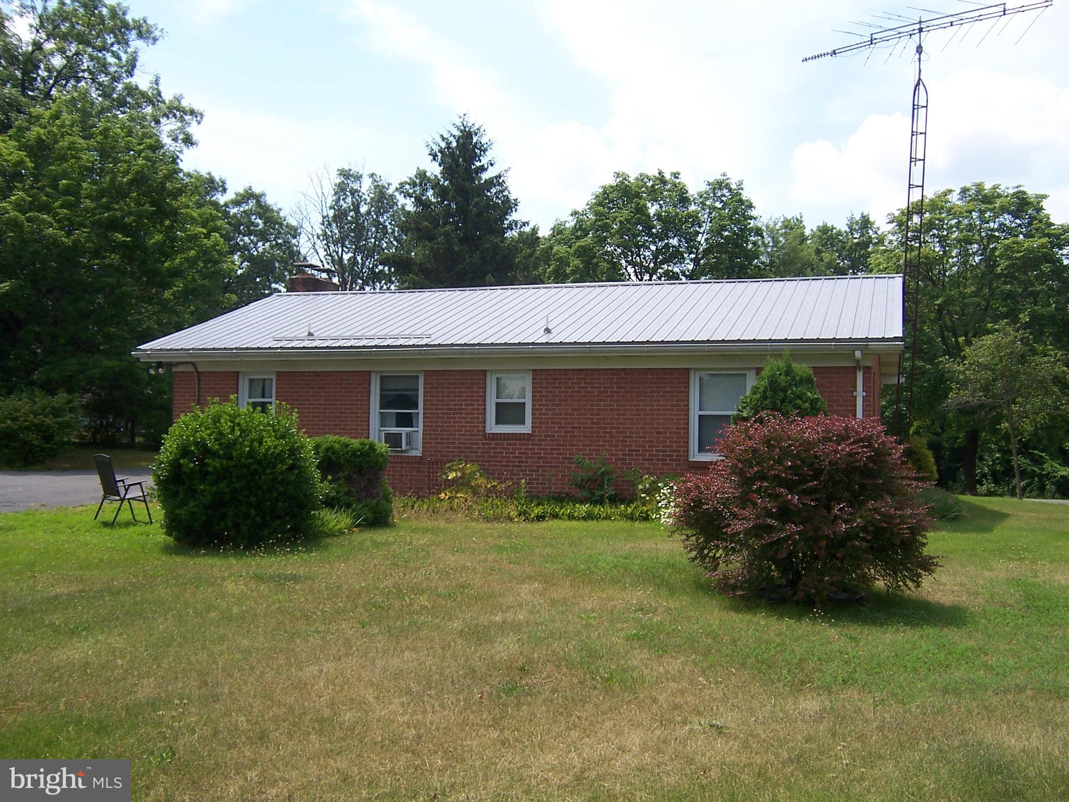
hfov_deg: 55.4
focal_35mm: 33
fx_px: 1019
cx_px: 534
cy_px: 401
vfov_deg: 42.9
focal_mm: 5.5
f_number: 3.4
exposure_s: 1/500
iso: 80
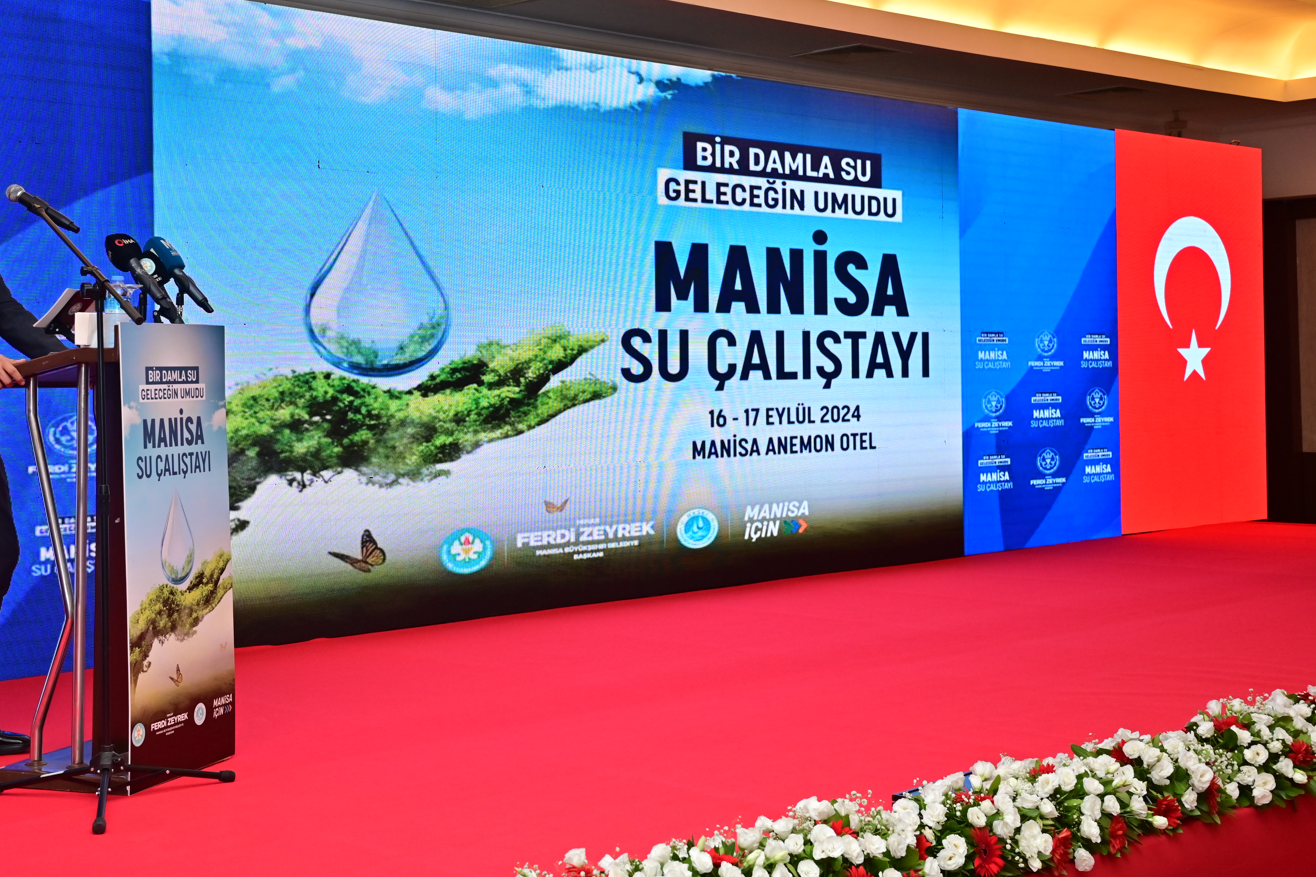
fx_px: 1973
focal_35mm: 54
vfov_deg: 25.0
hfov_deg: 36.7
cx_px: 515
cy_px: 354
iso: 800
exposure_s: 1/100
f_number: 7.1
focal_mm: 44
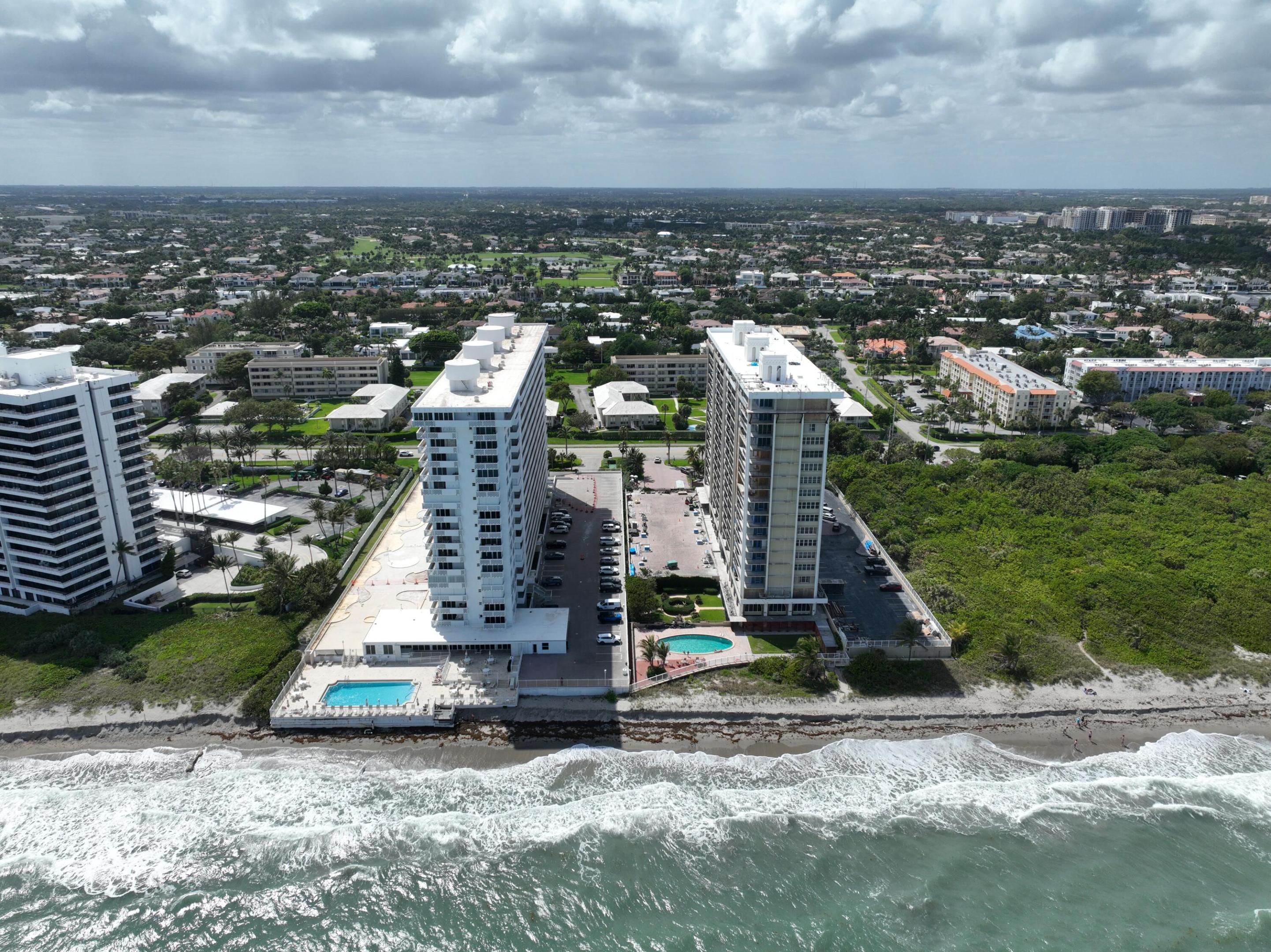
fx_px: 881
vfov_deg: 56.8
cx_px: 636
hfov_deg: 71.6
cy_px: 476
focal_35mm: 24
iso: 100
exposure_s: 1/3200
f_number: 2.8
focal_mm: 12.29
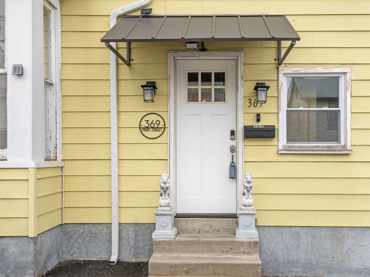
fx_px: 363
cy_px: 138
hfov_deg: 53.8
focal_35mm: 34
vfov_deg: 41.8
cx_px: 206
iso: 3200
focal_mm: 31
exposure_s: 1/125
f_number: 7.1
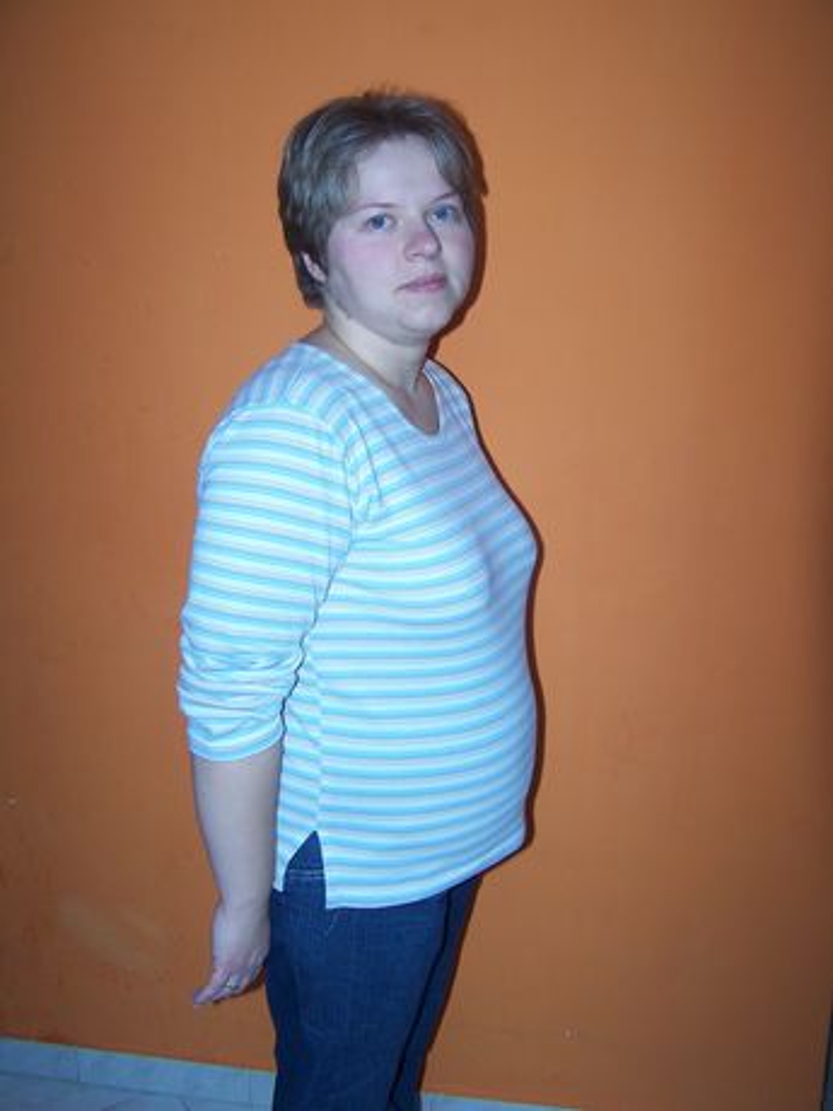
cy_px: 556
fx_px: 1219
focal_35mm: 38
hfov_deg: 37.7
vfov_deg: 49.0
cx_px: 416
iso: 80
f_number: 2.8
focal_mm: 6.3
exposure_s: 1/60
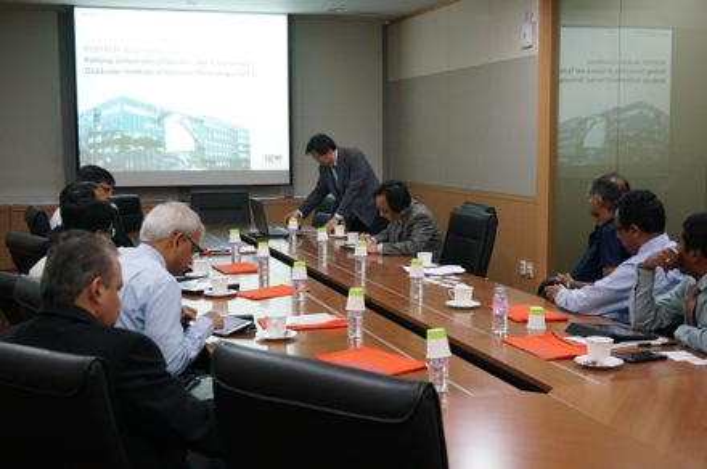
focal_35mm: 45
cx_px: 354
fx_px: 882
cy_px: 234
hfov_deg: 43.7
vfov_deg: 29.8
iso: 3200
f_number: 5
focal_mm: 30
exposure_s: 1/100
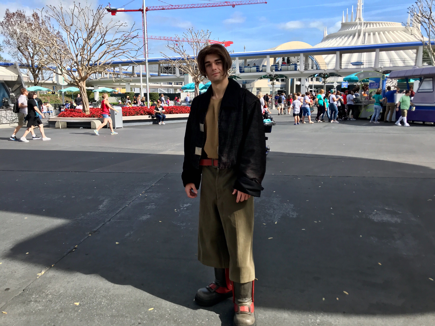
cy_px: 163
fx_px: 352
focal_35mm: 28
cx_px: 218
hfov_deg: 63.4
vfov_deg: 49.7
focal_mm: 3.99
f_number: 1.8
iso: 20
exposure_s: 1/1294
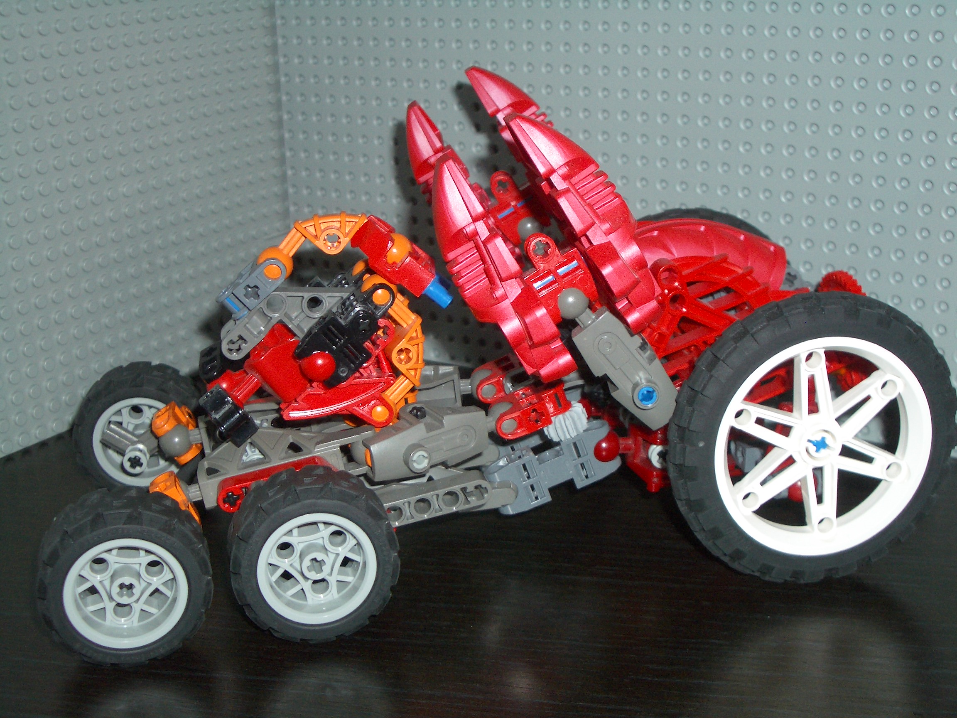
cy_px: 359
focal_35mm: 49
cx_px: 478
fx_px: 1355
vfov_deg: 29.7
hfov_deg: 38.9
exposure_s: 1/60
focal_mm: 8.2
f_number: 3.1
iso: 100
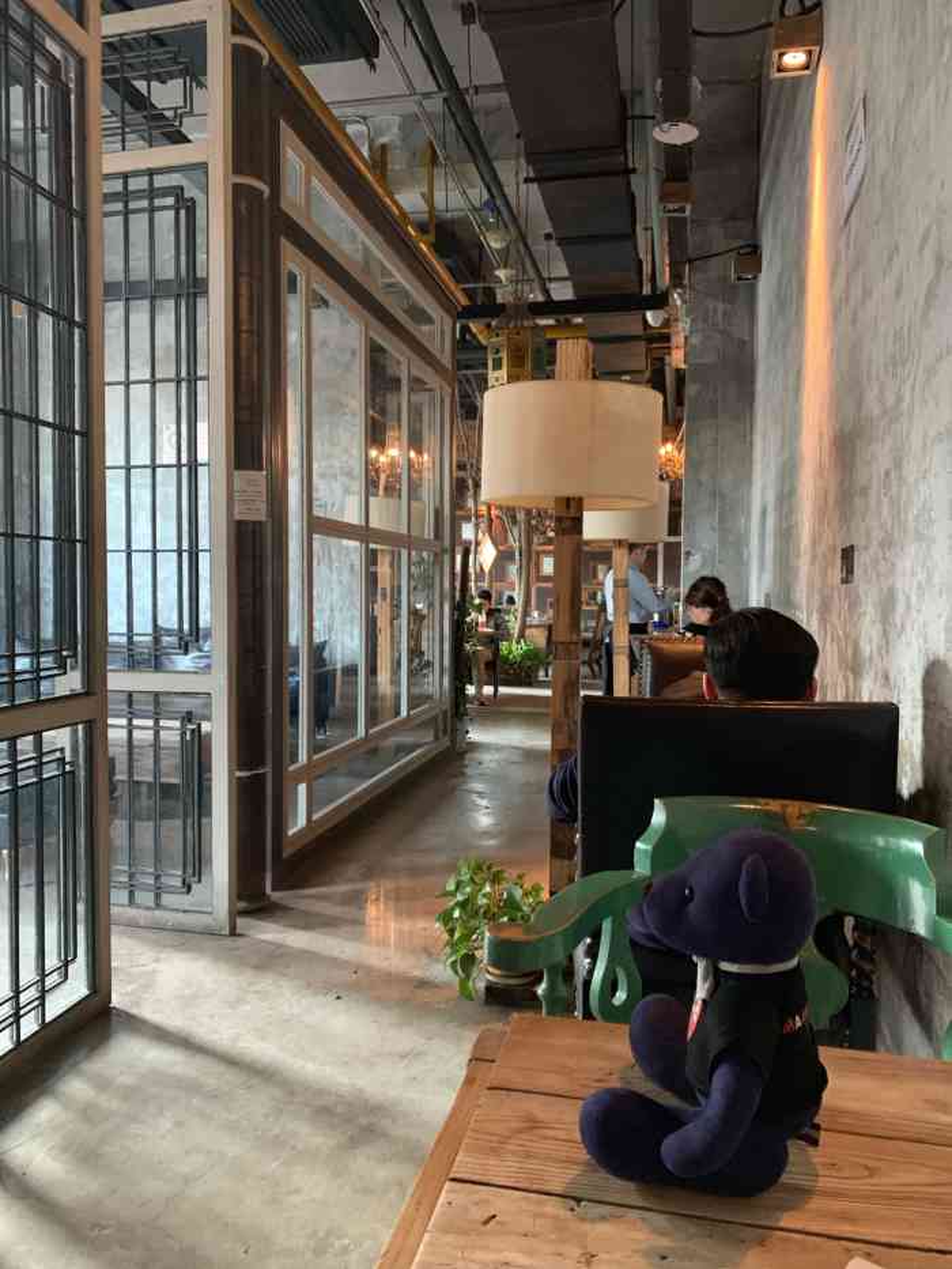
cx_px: 476
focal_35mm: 26
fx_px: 953
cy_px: 634
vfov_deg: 67.3
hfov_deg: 53.1
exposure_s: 1/25
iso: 400
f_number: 1.8
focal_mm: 4.25
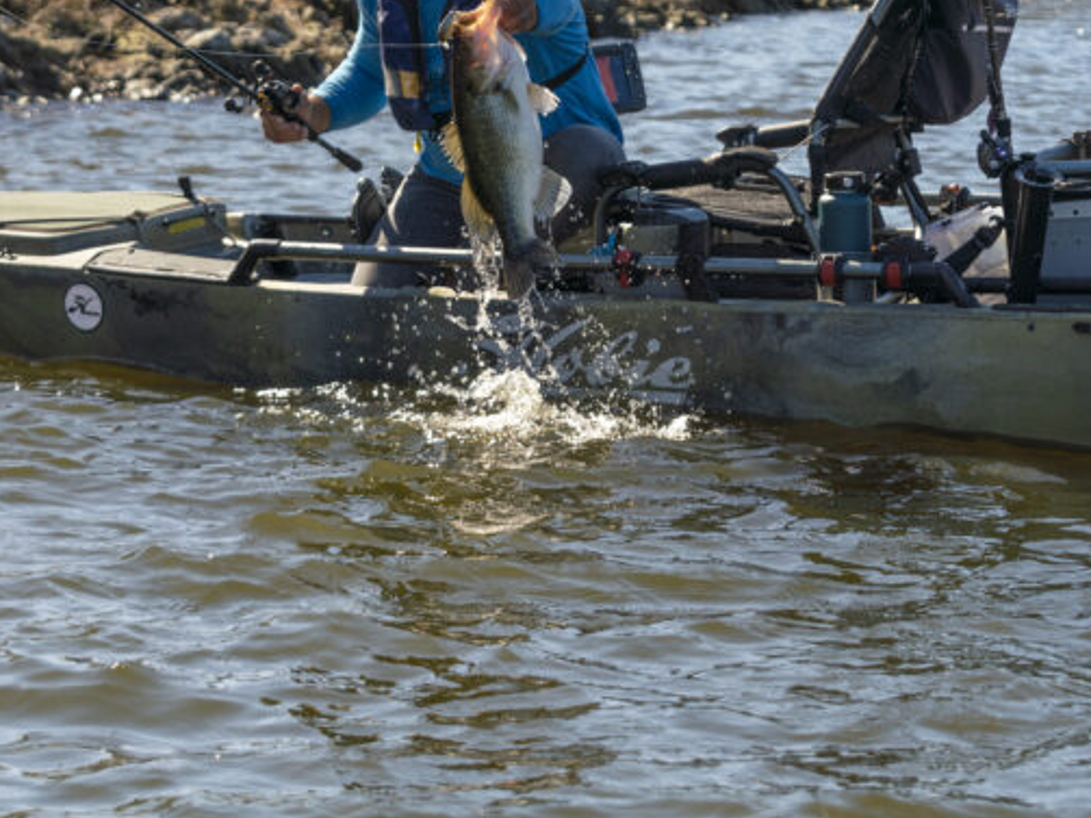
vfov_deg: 10.8
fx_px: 4317
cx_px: 724
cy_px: 125
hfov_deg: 14.4
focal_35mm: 137
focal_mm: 70
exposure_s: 1/800
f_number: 4.5
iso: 125
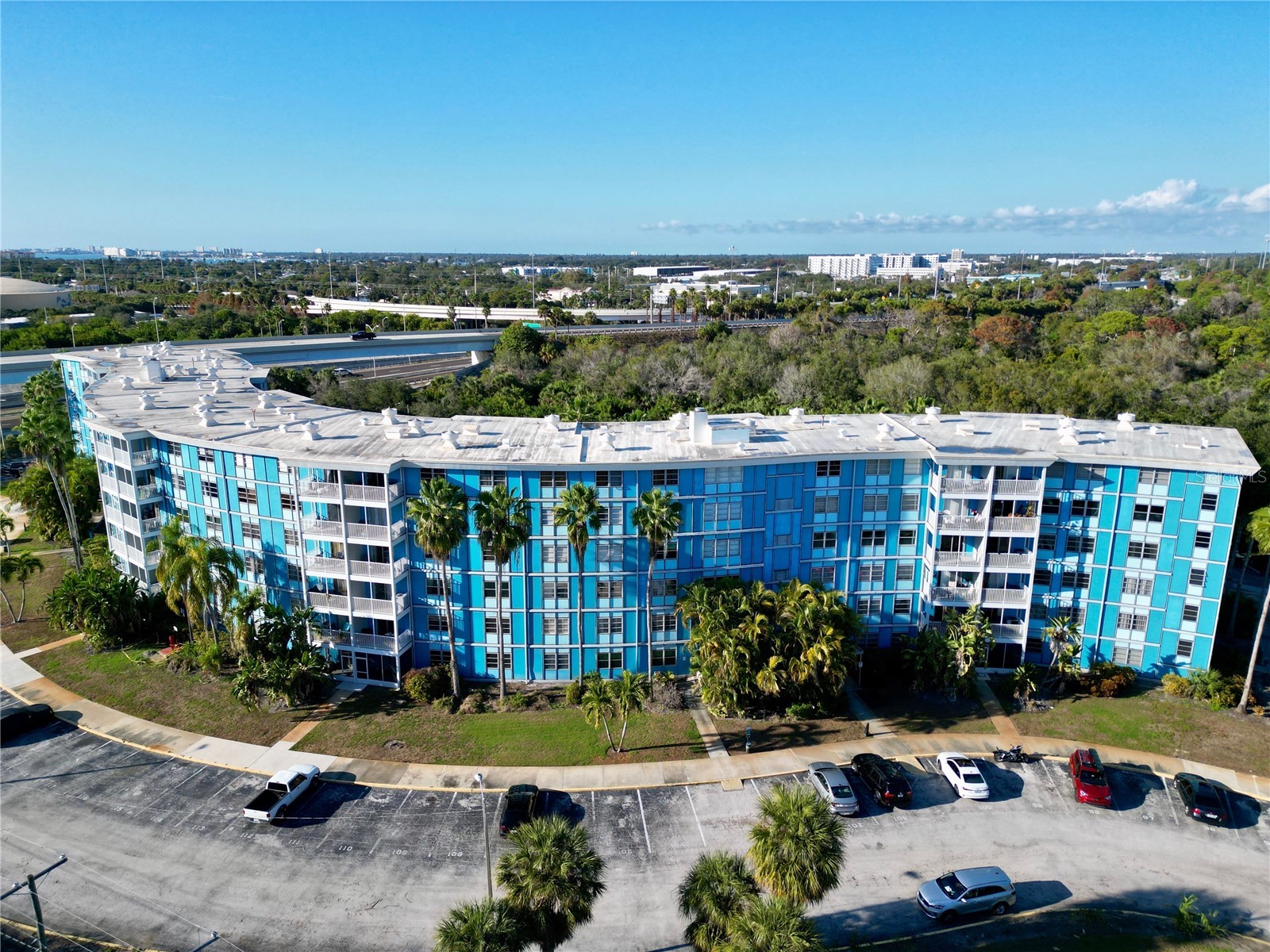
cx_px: 635
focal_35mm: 24
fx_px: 881
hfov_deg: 71.6
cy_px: 476
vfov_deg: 56.8
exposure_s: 1/2500
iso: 120
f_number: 1.7
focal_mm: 6.72
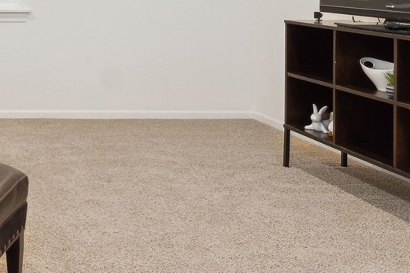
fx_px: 638
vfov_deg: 22.9
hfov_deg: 31.6
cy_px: -21
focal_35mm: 56
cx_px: -42
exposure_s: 1/5
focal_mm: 12
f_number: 8
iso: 250
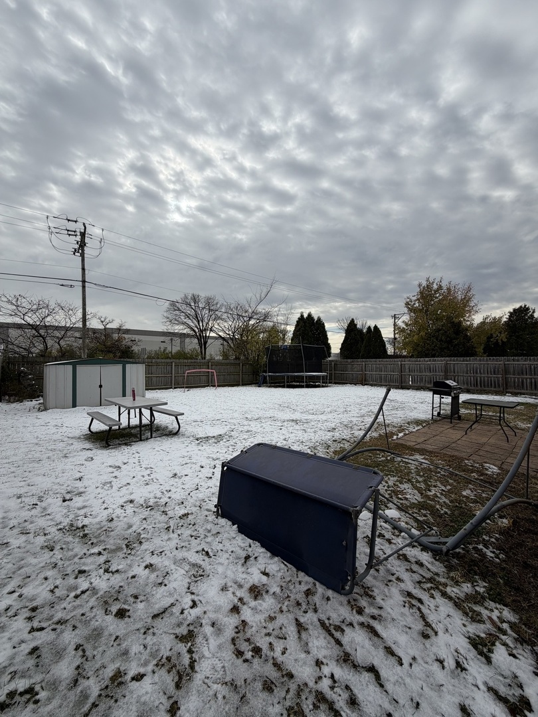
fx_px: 290
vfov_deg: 102.1
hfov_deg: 85.7
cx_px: 269
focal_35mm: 14
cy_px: 358
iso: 20
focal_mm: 2.22
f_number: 2.2
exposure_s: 1/1167
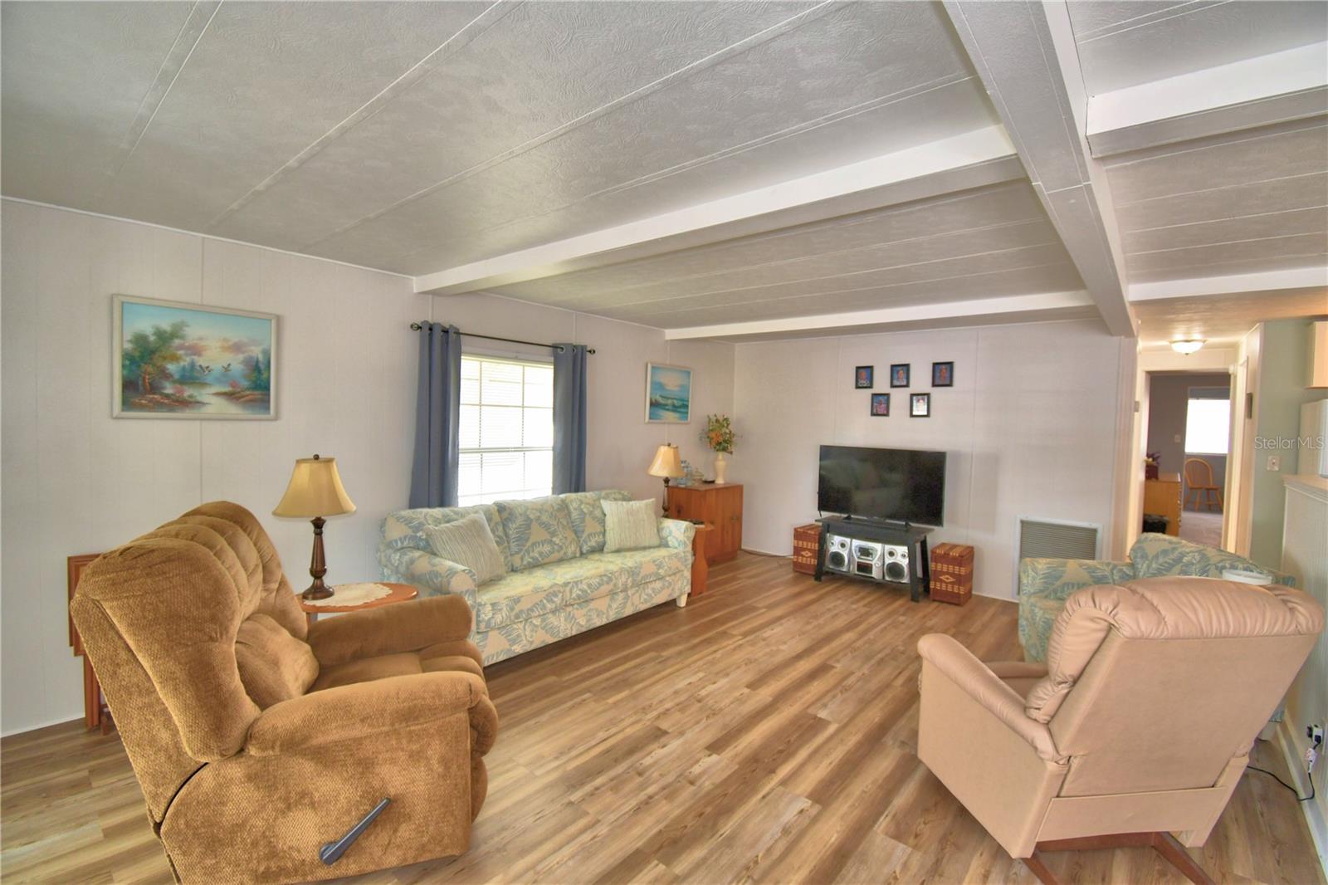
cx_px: 664
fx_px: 553
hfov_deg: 100.4
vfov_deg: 77.3
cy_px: 442
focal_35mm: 15
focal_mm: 10
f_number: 4.5
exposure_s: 1/30
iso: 280
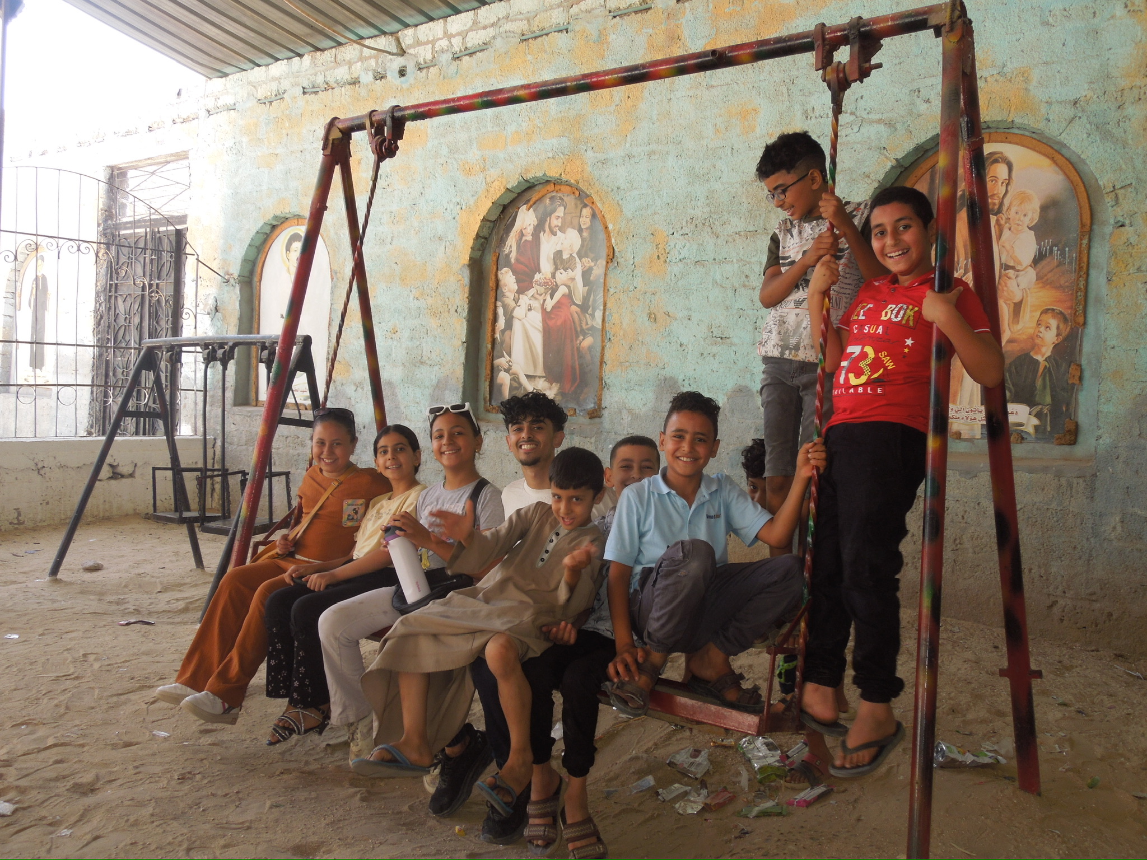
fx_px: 1027
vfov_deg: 45.4
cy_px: 430
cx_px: 574
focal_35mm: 31
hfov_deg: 58.4
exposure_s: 1/80
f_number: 3.6
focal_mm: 5.6
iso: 100
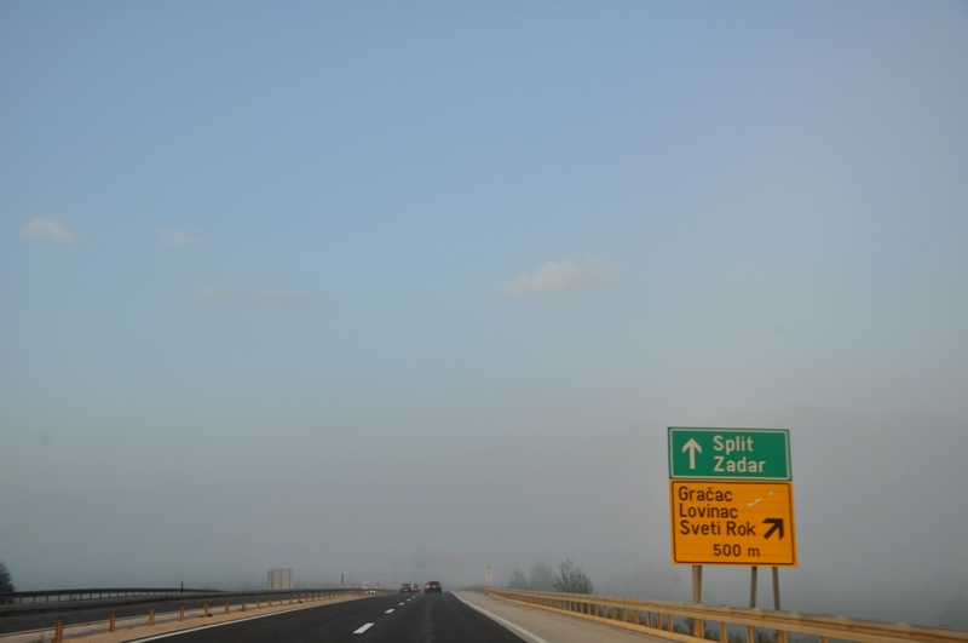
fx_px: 1128
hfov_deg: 46.5
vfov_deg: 31.8
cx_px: 484
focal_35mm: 42
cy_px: 322
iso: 200
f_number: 6.3
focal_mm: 28
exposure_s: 1/200
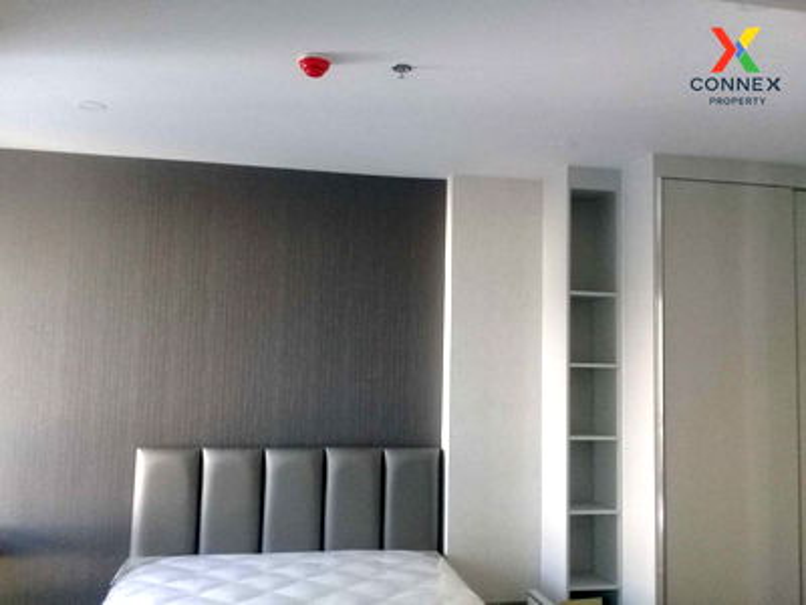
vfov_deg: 45.4
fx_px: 722
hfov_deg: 58.4
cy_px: 302
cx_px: 403
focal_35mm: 31
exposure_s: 1/33
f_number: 2.2
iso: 200
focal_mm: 3.3
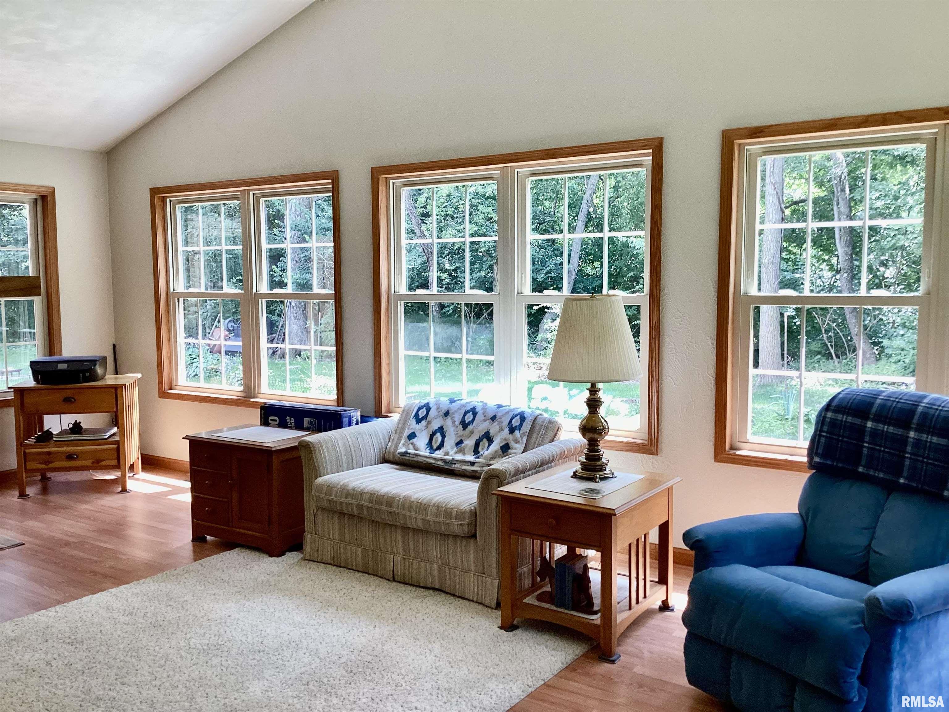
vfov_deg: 45.4
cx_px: 474
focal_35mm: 31
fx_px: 850
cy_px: 356
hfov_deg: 58.4
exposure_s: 1/100
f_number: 2.4
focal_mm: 3.3
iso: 80
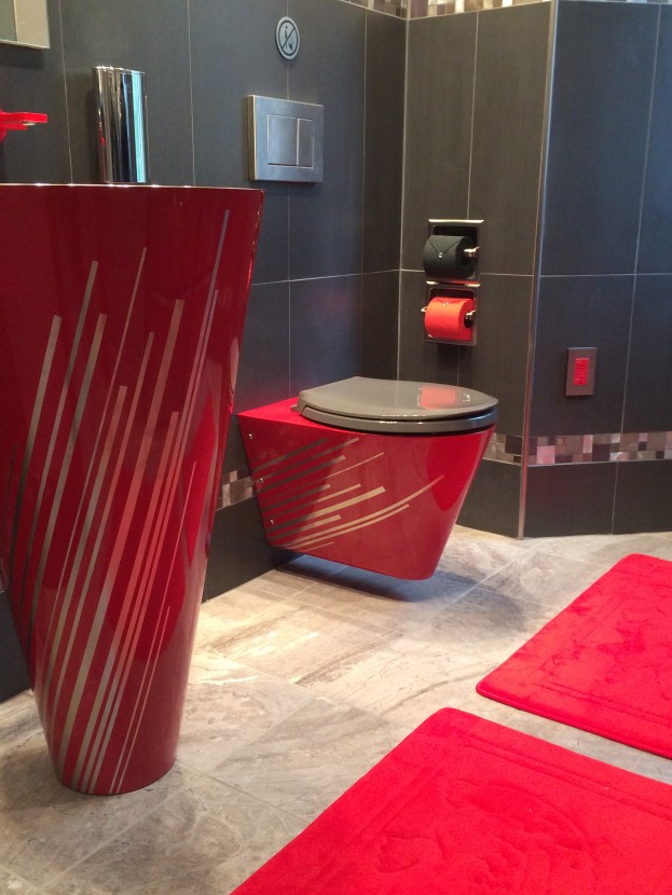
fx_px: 957
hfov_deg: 38.6
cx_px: 300
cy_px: 448
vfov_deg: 50.1
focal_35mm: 37
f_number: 2.2
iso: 250
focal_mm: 4.12
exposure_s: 1/30
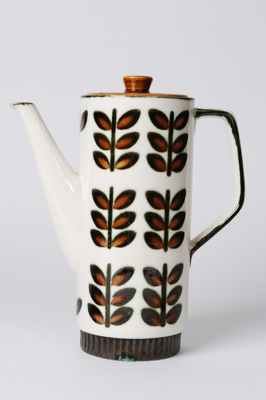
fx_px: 926
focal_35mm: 84
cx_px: 135
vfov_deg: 24.3
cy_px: 200
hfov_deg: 16.4
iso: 100
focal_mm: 55
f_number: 14
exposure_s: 1/20
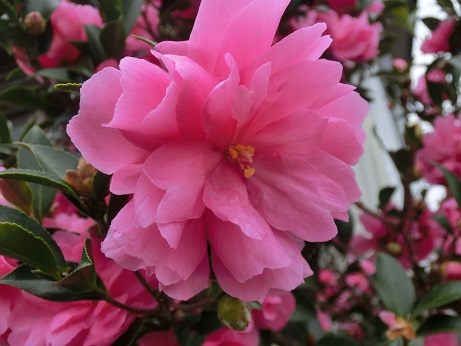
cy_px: 173
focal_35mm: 37
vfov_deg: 38.7
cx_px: 230
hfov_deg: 50.1
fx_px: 493
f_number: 4.1
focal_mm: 6.5
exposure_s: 1/200
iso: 80
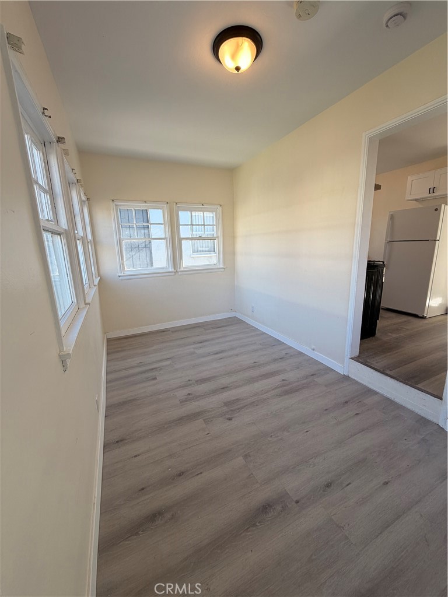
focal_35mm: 14
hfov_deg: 85.7
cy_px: 298
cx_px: 224
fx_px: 242
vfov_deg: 102.1
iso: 50
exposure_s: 1/120
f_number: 2.2
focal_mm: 2.22
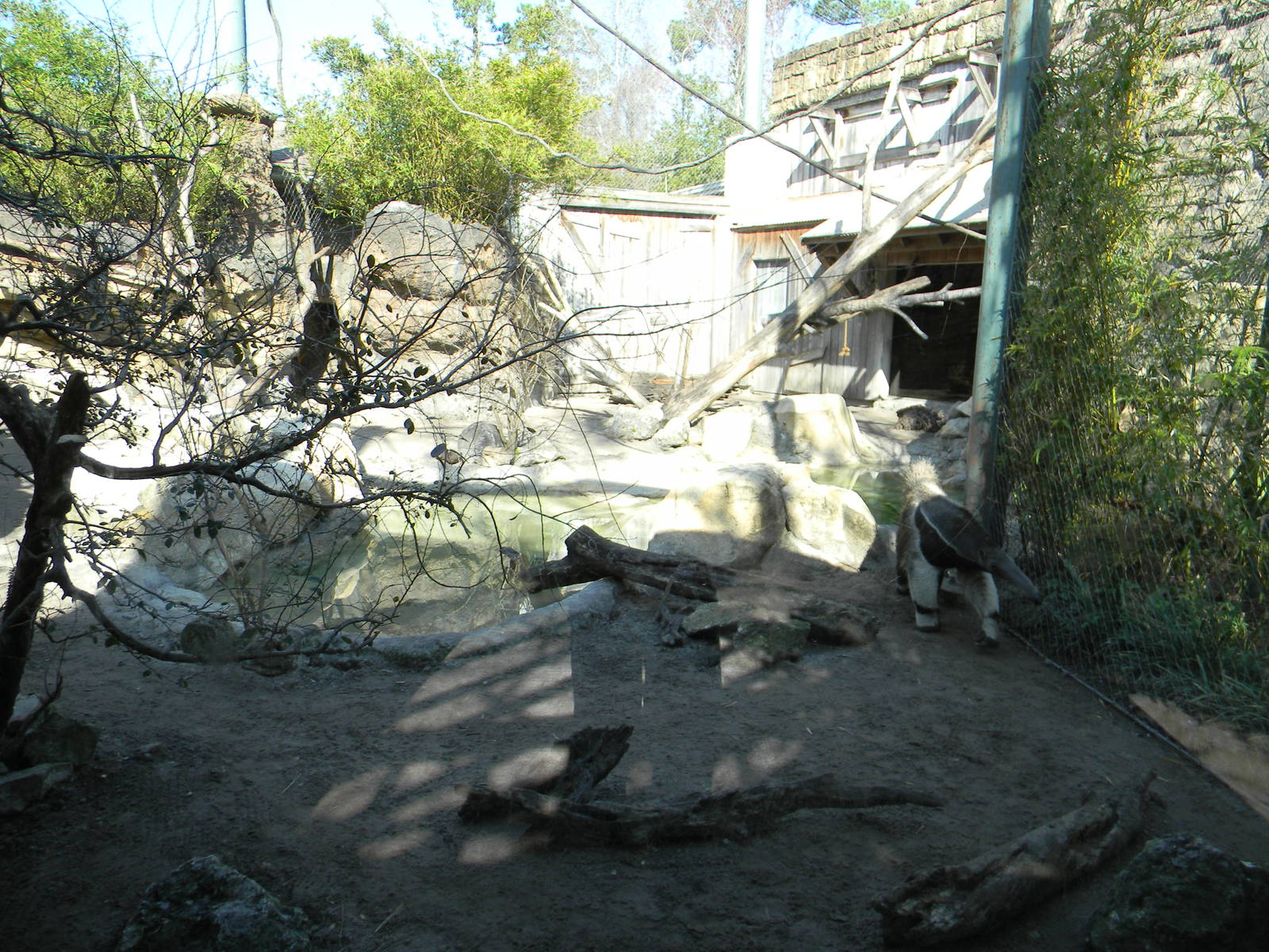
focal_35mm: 28
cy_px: 476
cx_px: 634
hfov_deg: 63.4
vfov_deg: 49.7
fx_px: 1026
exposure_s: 1/154
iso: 80
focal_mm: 5
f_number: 3.5
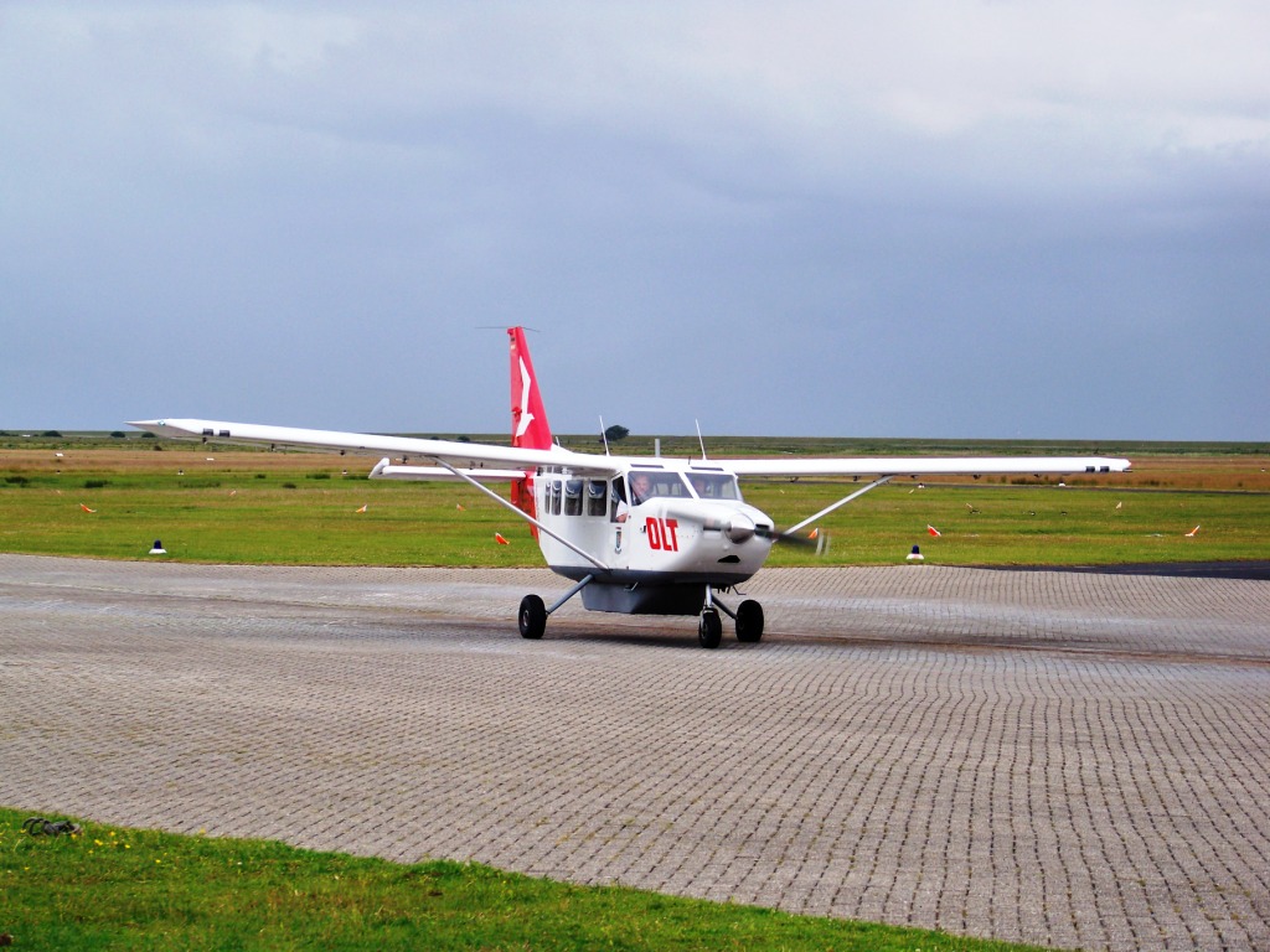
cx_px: 635
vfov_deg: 13.6
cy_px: 476
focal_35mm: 109
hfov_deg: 18.0
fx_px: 3999
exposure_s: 1/500
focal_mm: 19.3
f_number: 3.2
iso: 64
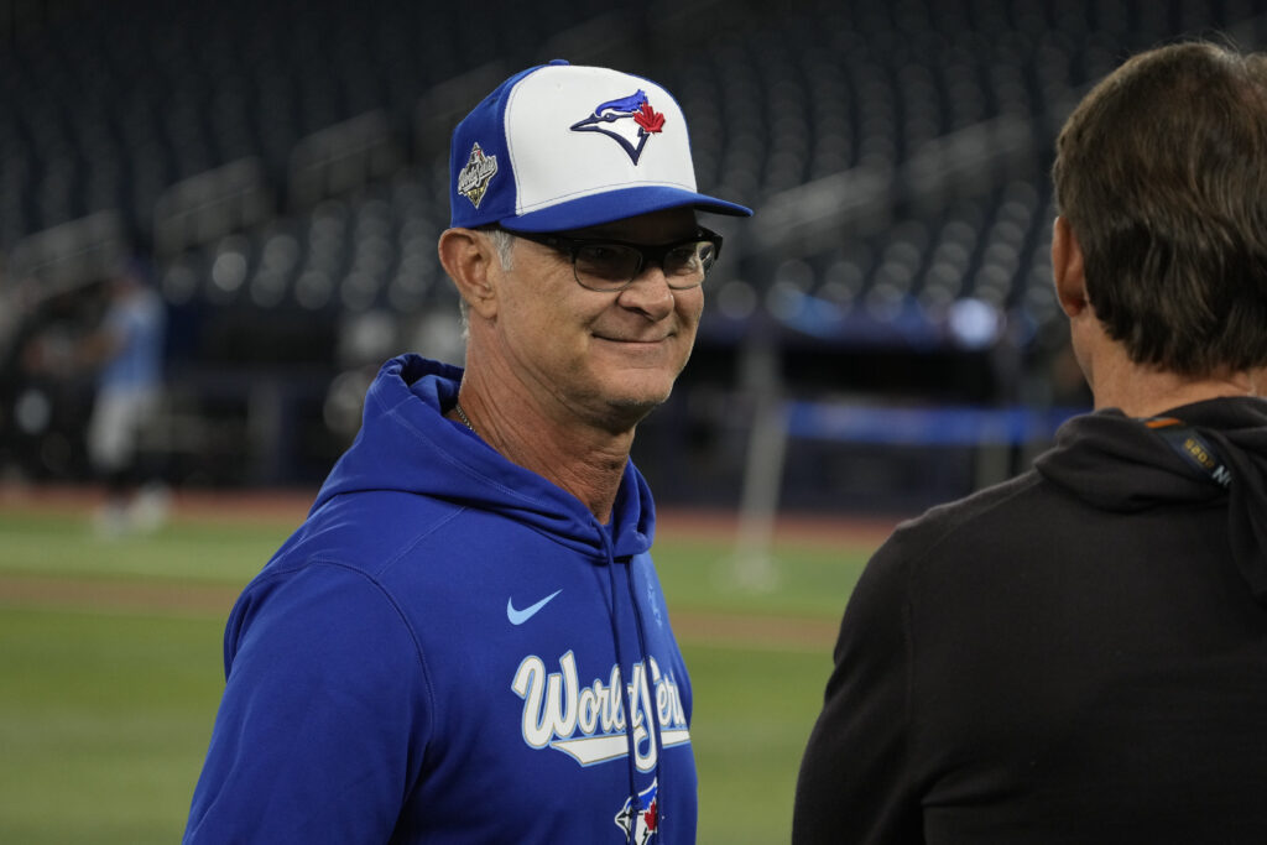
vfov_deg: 6.6
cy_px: 422
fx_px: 7286
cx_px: 634
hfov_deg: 9.9
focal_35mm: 207
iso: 2500
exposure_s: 1/640
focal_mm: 207
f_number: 6.3
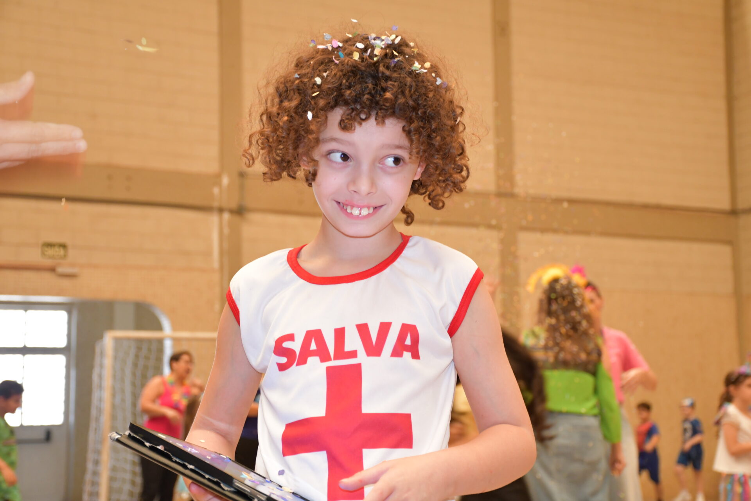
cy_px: 250
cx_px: 376
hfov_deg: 31.9
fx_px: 1314
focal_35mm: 63
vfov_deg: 21.6
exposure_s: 1/60
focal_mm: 42
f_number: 4.5
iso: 1600
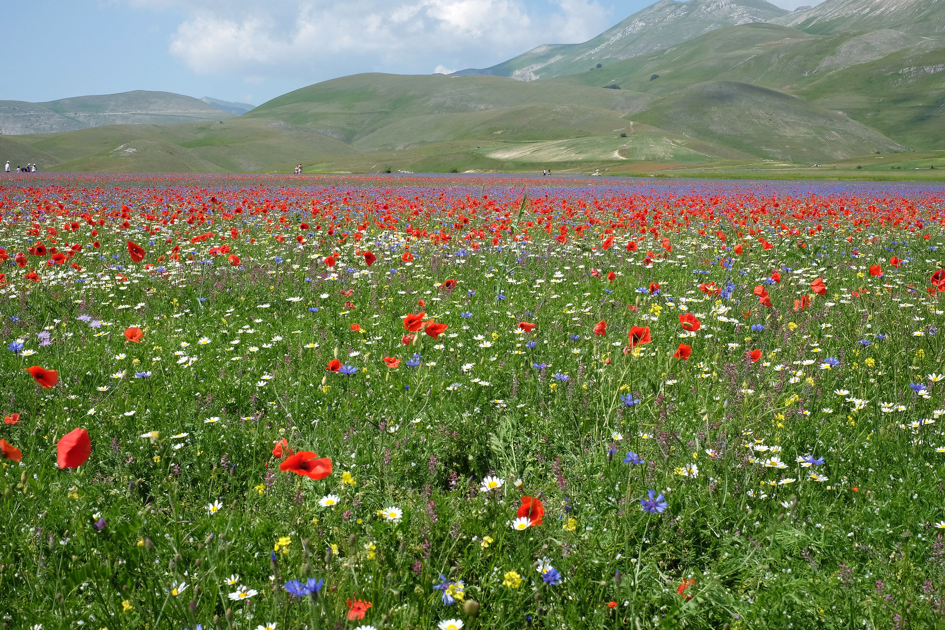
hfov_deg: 37.5
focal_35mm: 53
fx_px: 1391
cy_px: 315
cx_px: 472
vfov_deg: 25.5
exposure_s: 1/120
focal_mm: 35
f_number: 16
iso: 200
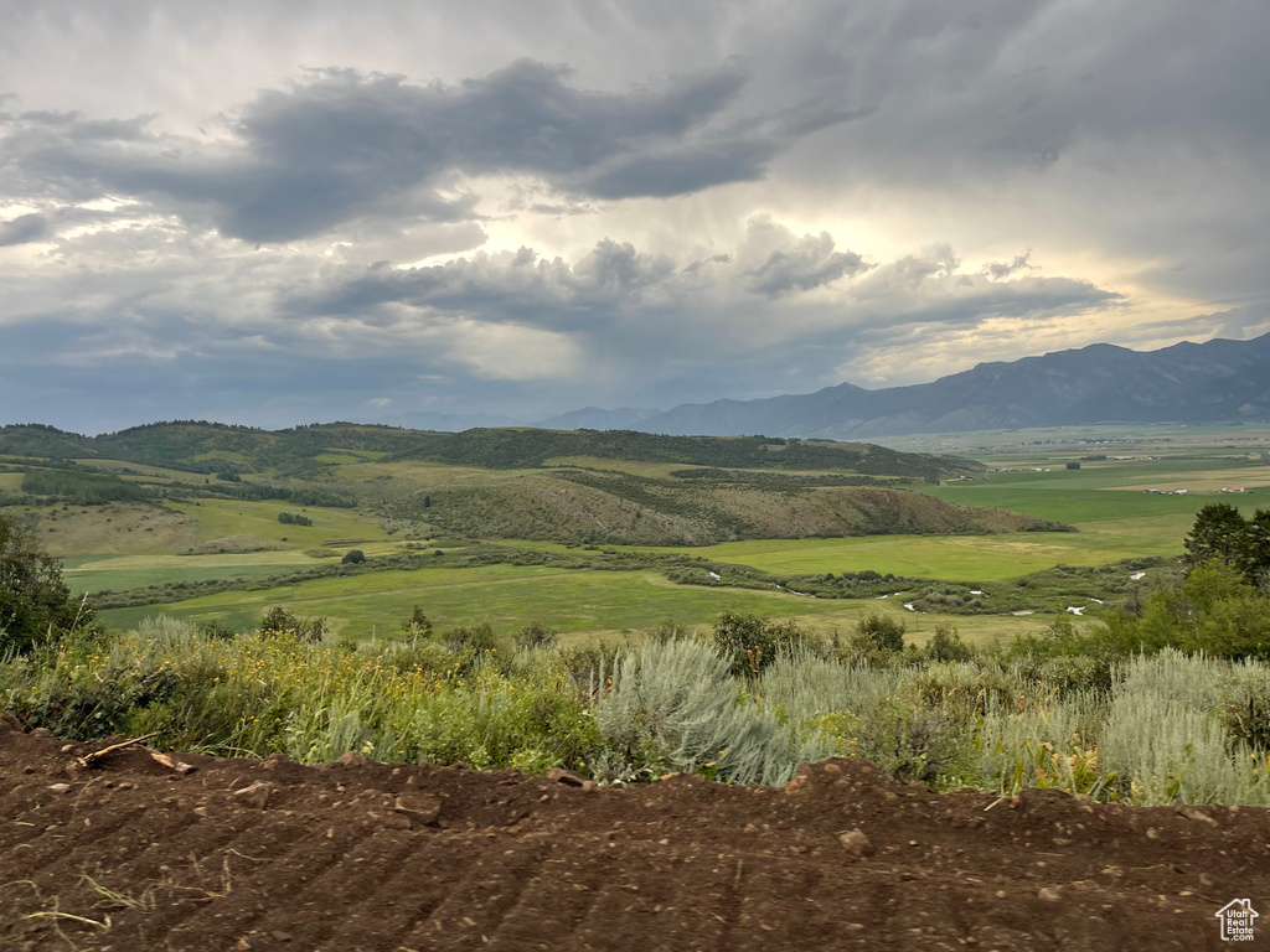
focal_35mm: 25
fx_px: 917
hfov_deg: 69.4
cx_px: 635
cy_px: 476
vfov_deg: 54.9
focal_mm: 5.1
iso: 40
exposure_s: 1/121
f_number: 1.6
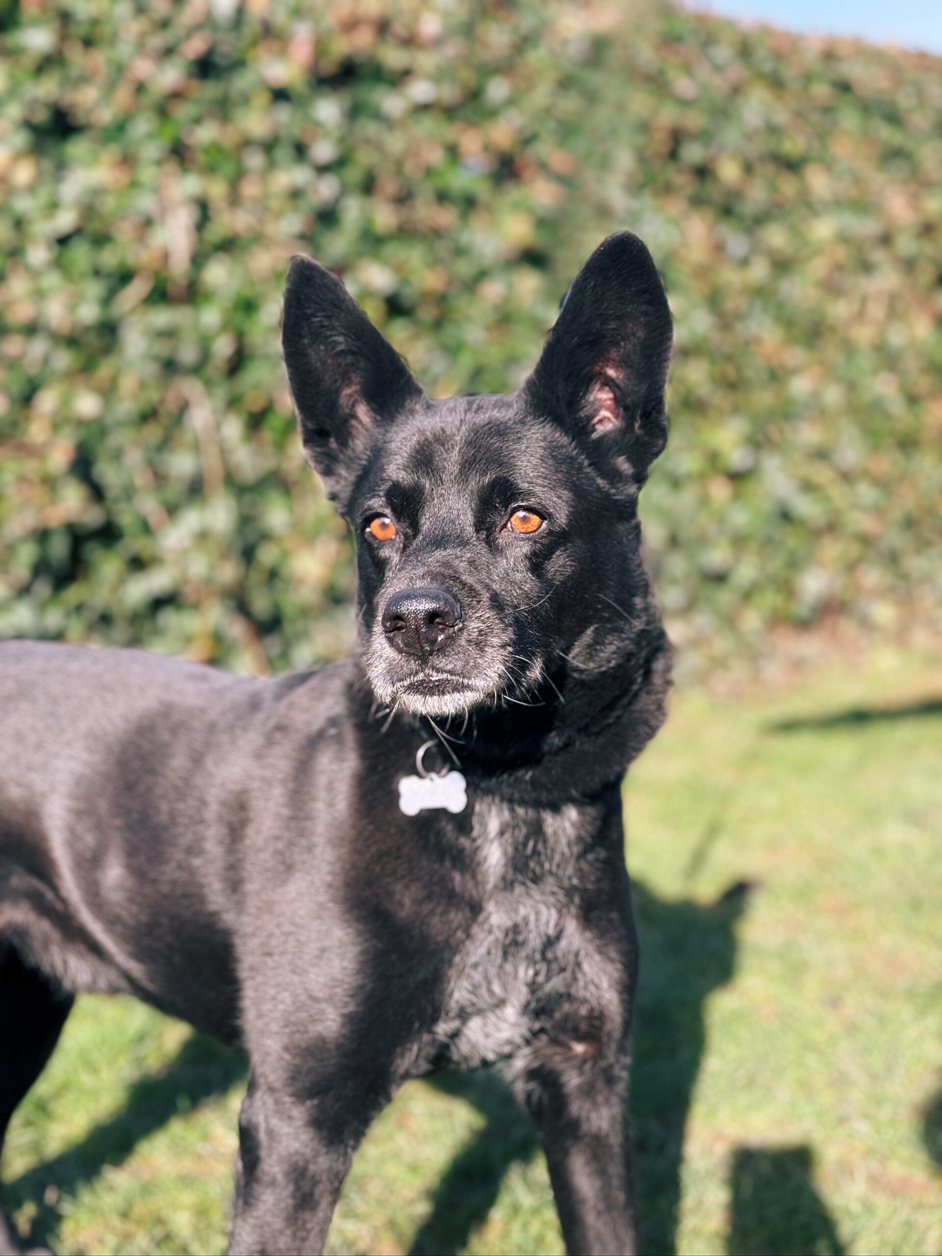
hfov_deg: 30.3
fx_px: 1742
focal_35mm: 48
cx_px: 471
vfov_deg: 39.7
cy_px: 628
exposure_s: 1/1027
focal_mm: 6.76
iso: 64
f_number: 1.78
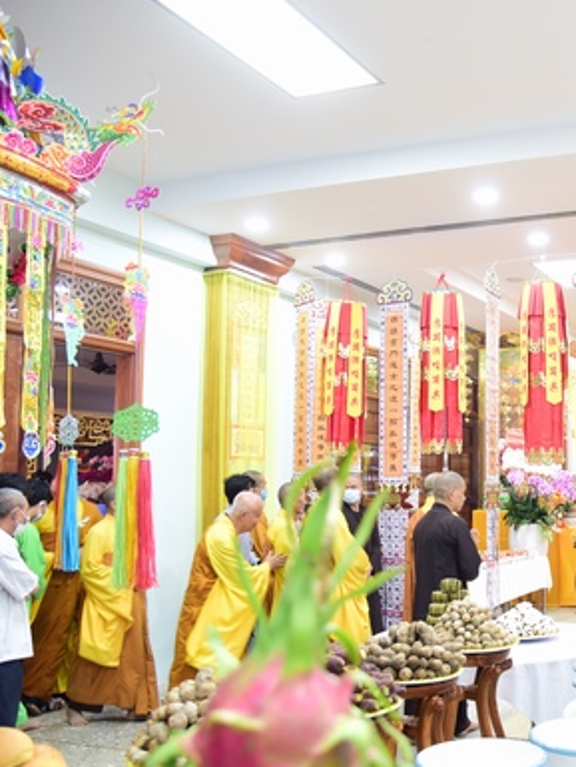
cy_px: 410
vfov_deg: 47.8
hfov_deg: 33.5
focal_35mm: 39
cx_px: 584
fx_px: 865
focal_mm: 24
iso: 1000
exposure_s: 1/40
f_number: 4
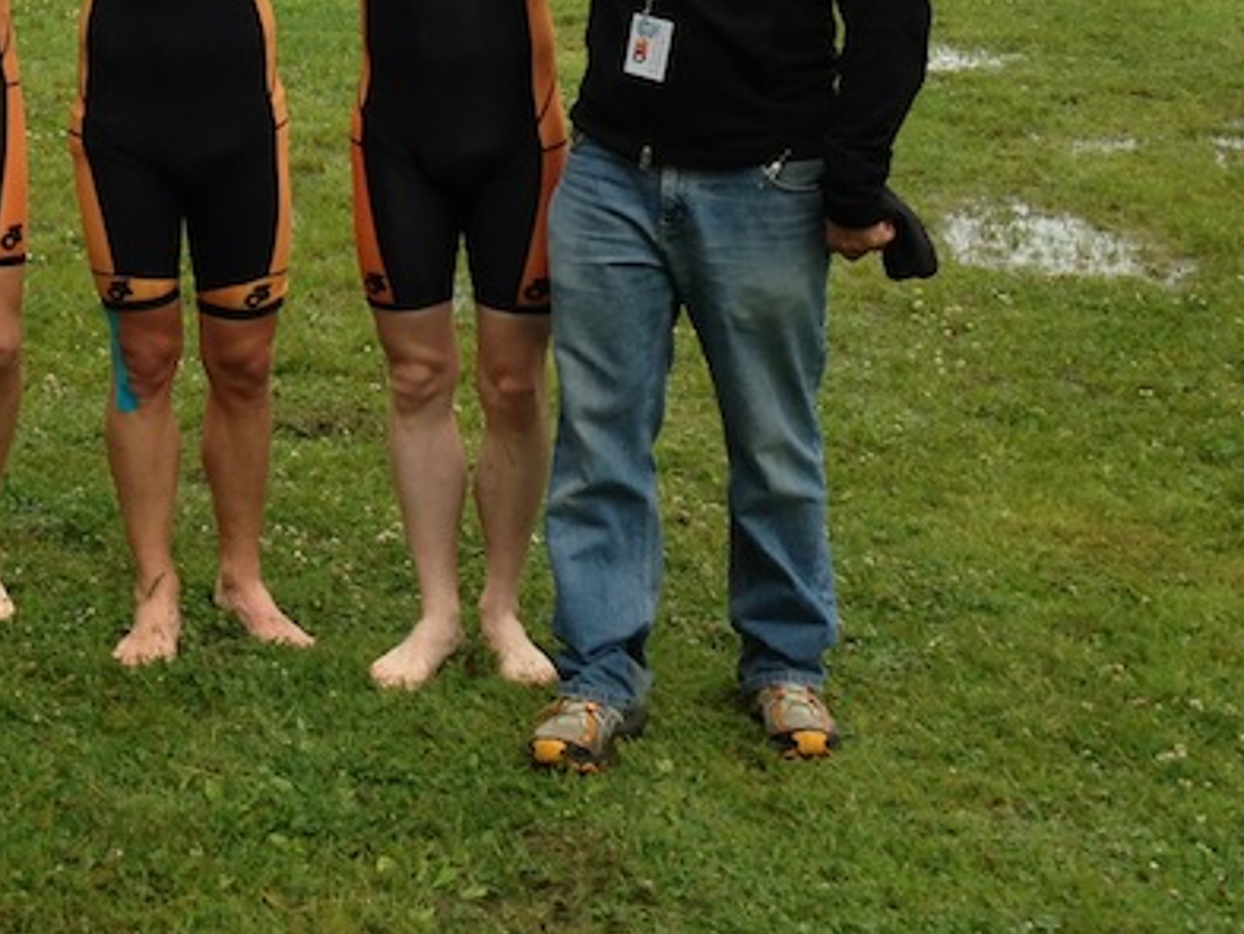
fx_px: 3092
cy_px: -13
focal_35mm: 86
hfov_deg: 21.9
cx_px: 9
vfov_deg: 16.8
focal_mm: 4.13
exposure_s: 1/497
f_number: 2.4
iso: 50
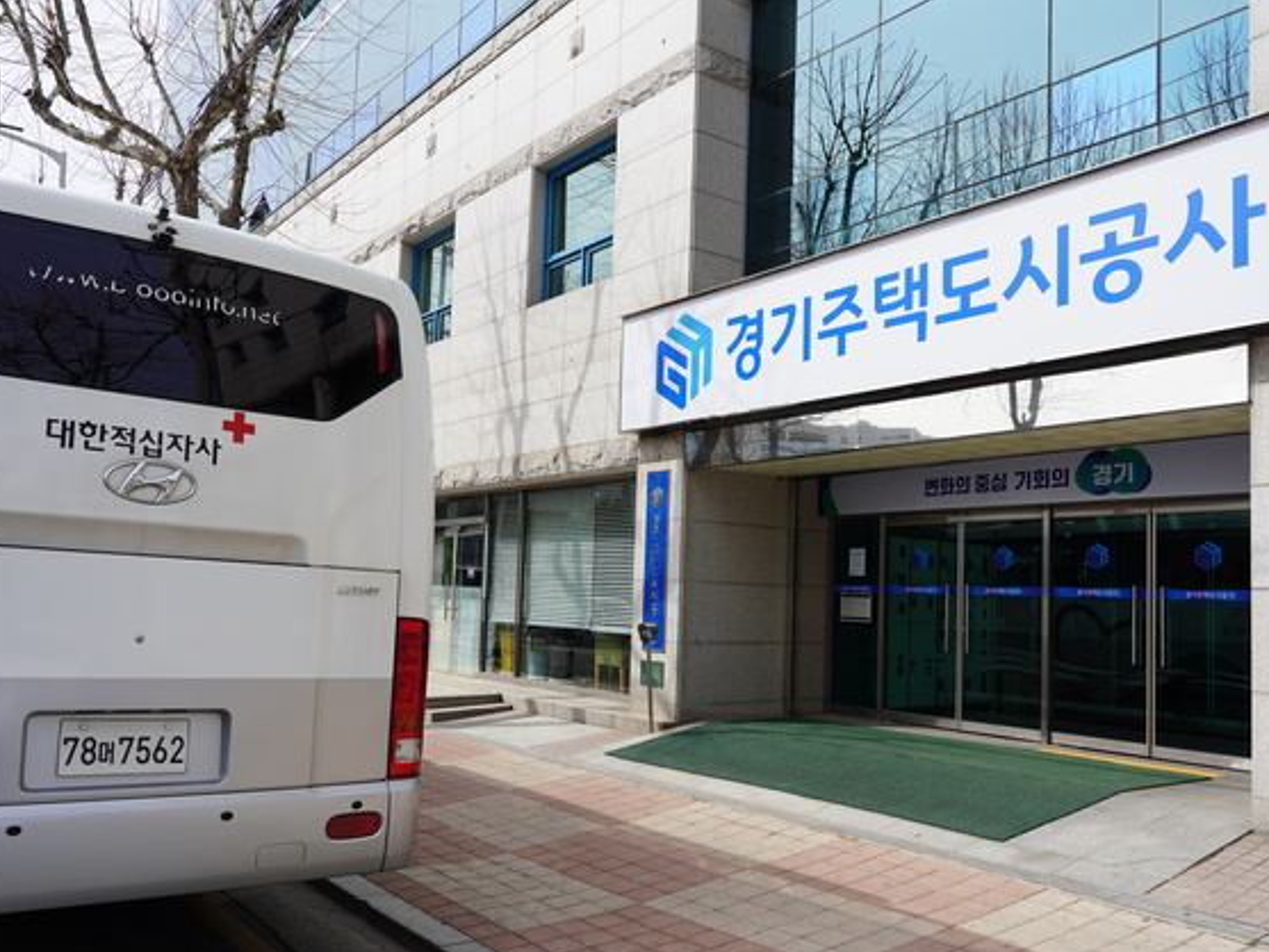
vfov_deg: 48.2
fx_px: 1063
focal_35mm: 29
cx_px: 617
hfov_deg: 61.6
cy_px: 530
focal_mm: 24
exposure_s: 1/125
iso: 100
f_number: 9
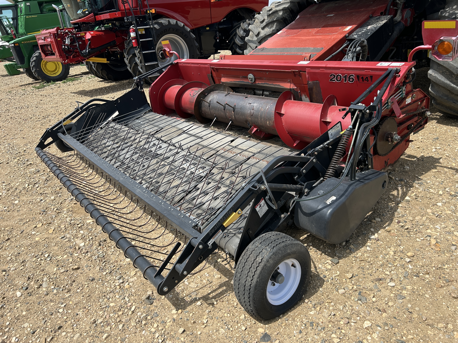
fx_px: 344
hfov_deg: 67.3
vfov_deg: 53.1
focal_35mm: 26
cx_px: 229
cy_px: 172
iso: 50
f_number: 1.5
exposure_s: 1/3571
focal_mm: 5.7
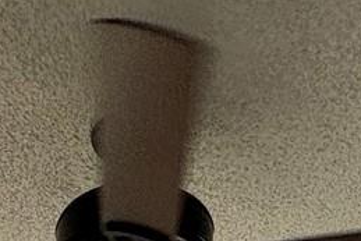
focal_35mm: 90
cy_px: 811
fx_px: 903
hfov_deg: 22.4
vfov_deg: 9.7
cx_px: 102
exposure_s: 1/103
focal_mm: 2.22
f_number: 2.2
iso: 40
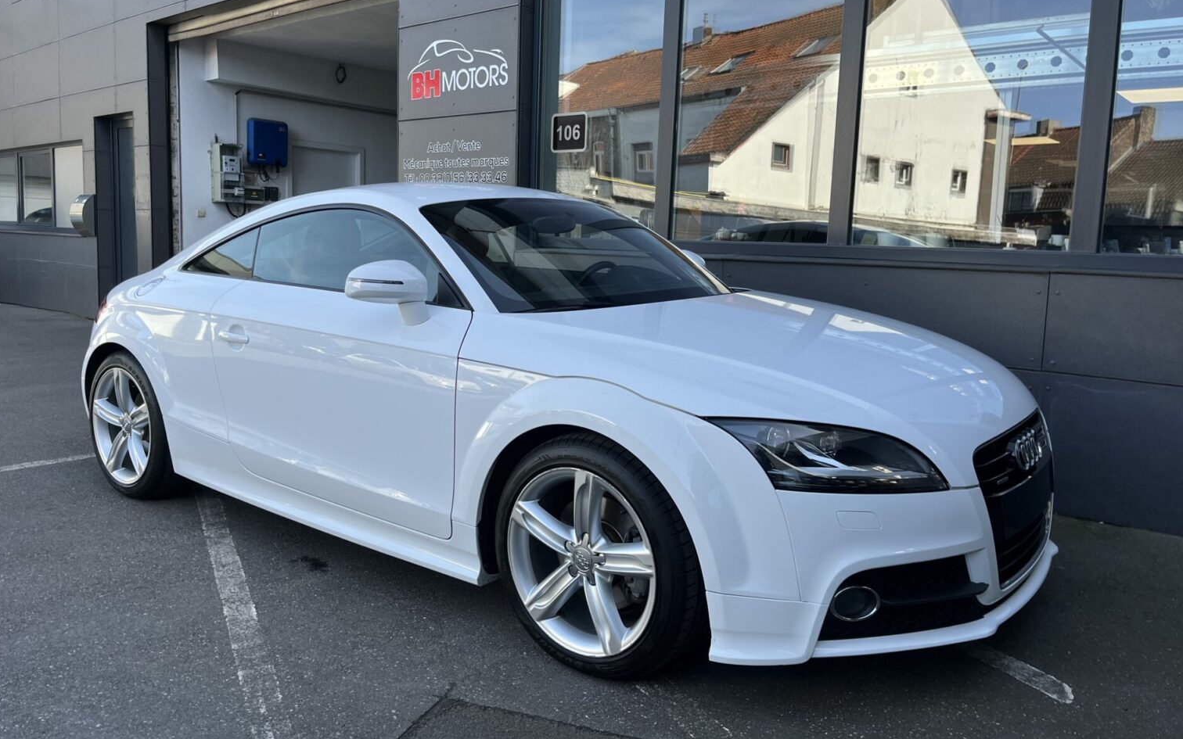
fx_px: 903
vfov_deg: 44.5
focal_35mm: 28
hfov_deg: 66.5
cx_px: 583
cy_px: 333
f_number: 1.6
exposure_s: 1/772
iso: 50
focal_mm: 5.1
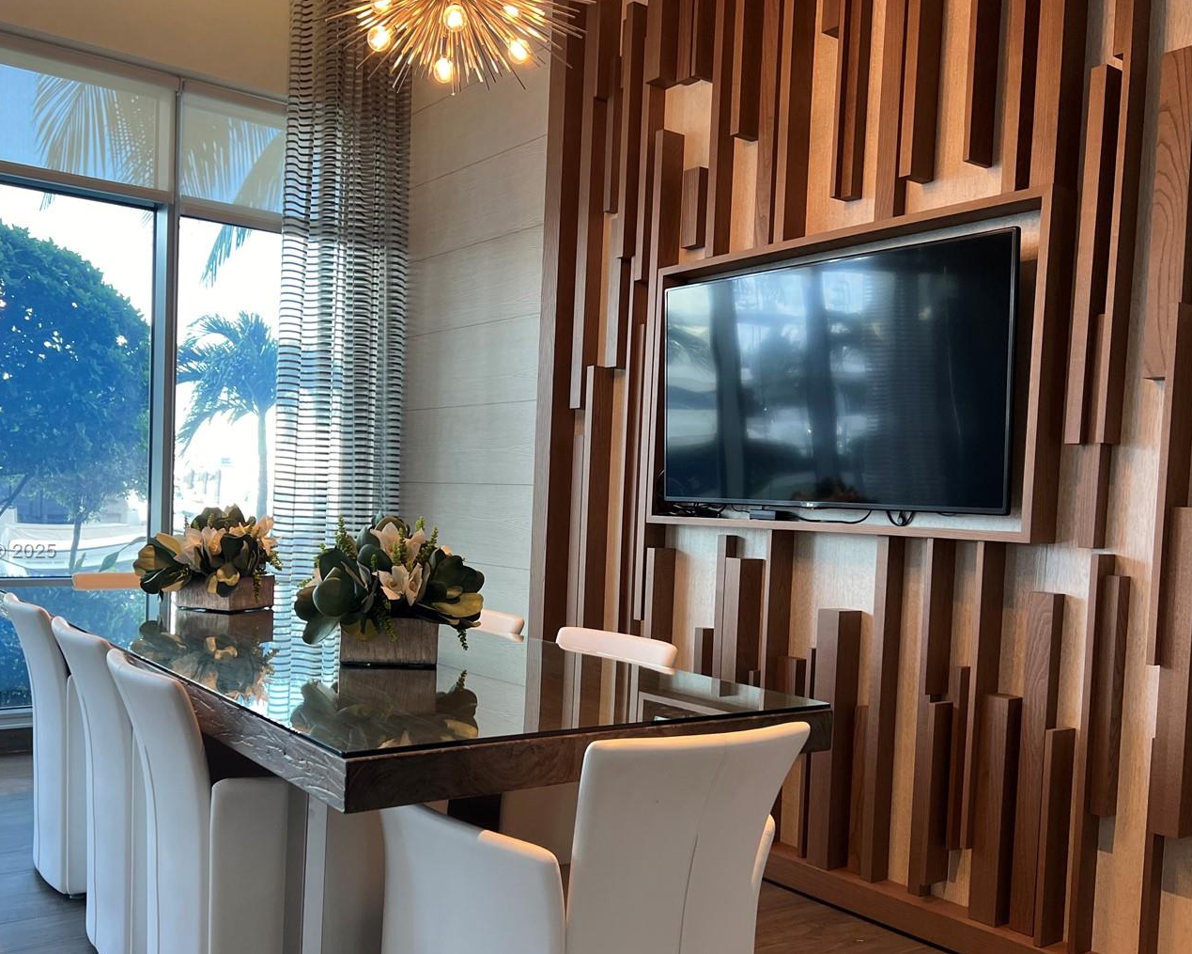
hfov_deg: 55.4
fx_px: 1129
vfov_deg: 45.6
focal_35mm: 32
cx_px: 506
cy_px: 552
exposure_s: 1/120
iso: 125
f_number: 1.5
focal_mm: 5.7
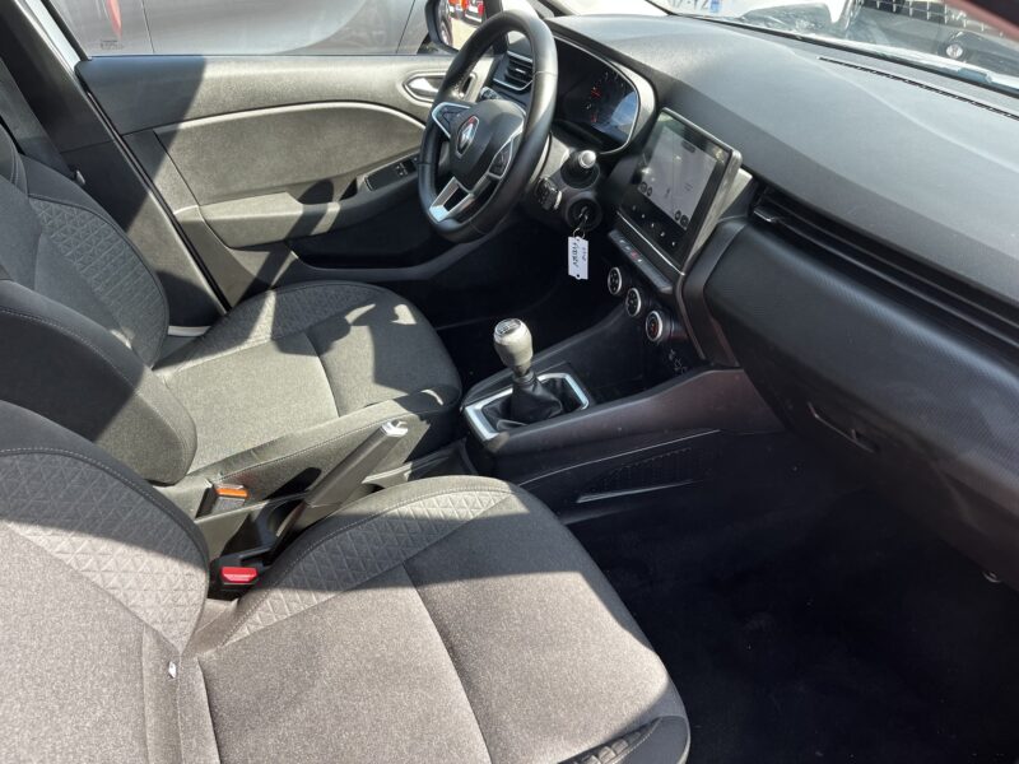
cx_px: 510
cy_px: 382
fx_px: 765
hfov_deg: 67.3
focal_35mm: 26
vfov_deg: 53.1
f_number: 1.6
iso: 32
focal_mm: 5.1
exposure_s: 1/151
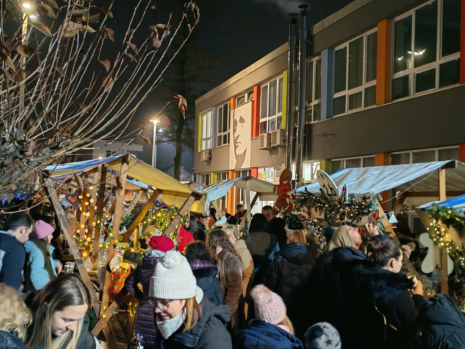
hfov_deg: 43.9
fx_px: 578
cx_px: 232
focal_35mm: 43
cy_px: 174
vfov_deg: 33.6
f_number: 1.95
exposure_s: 1/20
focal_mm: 5.52
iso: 1000
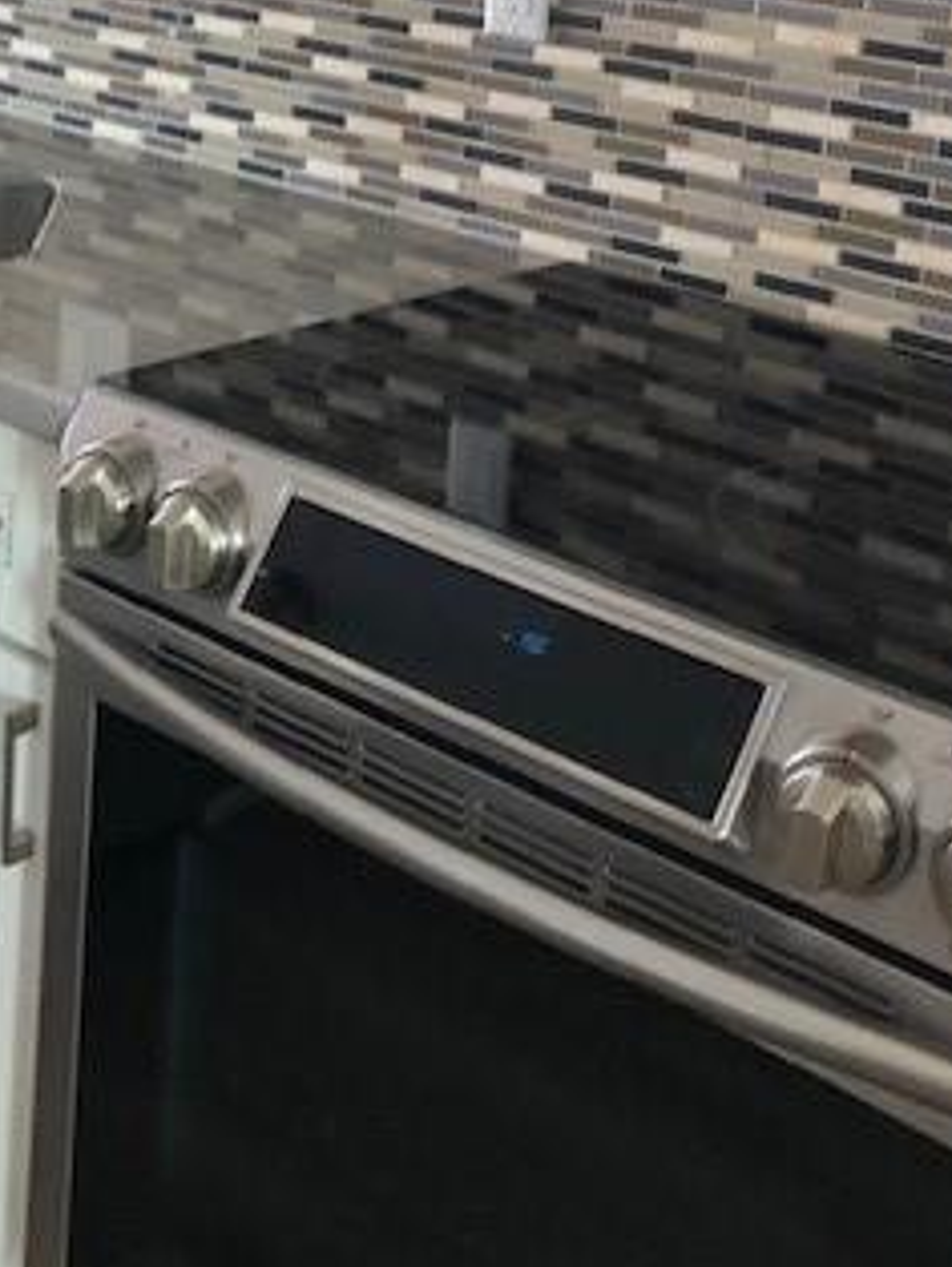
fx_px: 2087
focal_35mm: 57
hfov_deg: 25.5
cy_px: 73
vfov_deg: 31.8
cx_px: 303
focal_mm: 3.99
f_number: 1.8
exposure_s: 1/15
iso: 64
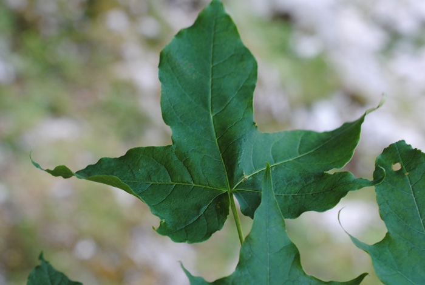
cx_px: 212
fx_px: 709
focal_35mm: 60
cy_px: 142
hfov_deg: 33.4
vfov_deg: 22.7
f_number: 5
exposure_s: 1/100
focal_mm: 40
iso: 200
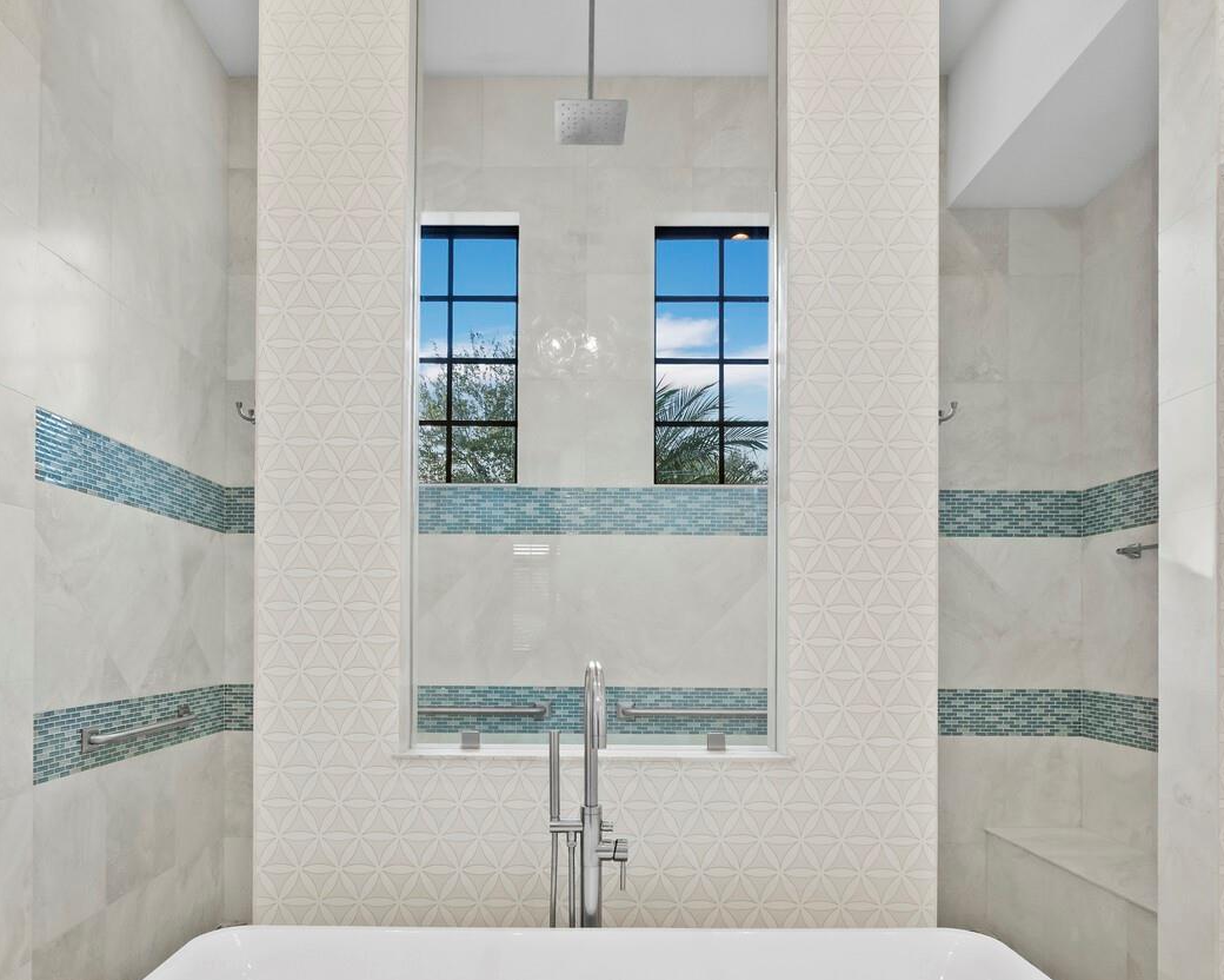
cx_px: 597
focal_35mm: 21
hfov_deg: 77.6
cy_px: 630
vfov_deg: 64.3
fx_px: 761
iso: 250
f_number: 10
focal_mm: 7
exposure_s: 1/5
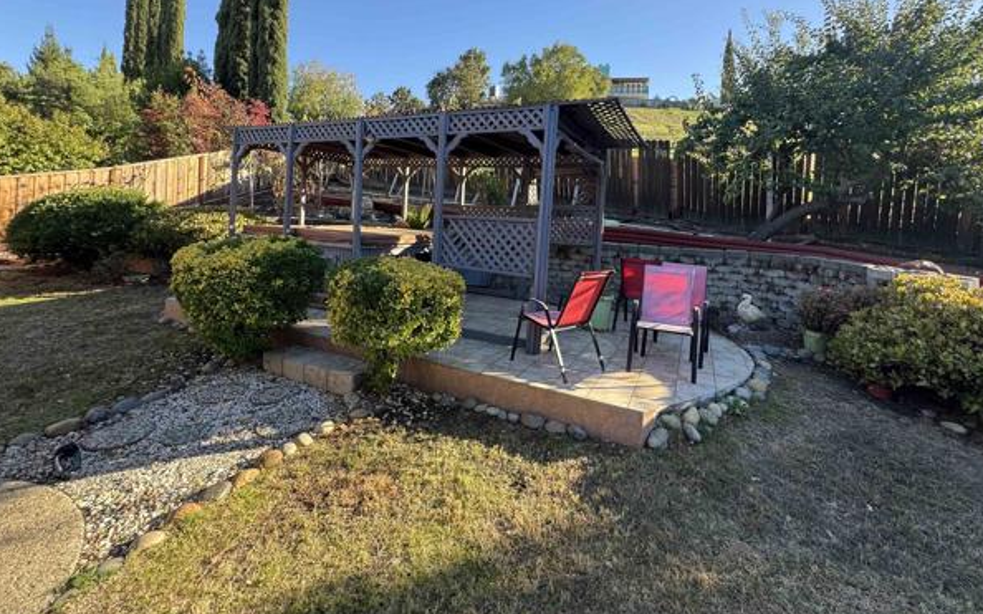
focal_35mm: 16
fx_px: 429
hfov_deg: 97.8
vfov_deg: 70.1
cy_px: 232
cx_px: 495
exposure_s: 1/201
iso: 40
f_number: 2.2
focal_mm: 2.22
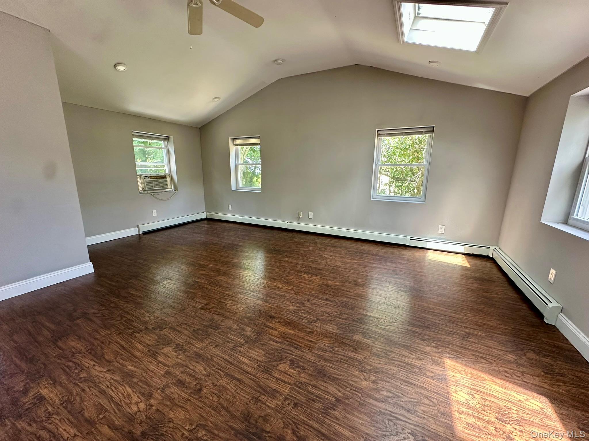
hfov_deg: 102.1
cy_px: 220
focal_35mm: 14
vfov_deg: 85.7
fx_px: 238
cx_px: 294
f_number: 2.2
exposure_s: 1/99
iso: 160
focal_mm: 2.22
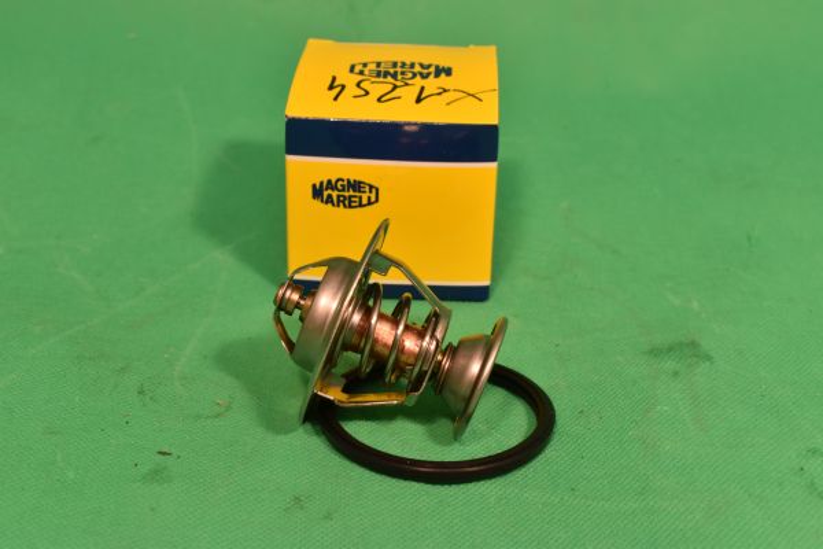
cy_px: 274
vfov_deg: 23.8
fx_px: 1303
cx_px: 412
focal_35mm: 57
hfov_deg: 35.1
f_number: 11
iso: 280
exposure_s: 1/60
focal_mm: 38
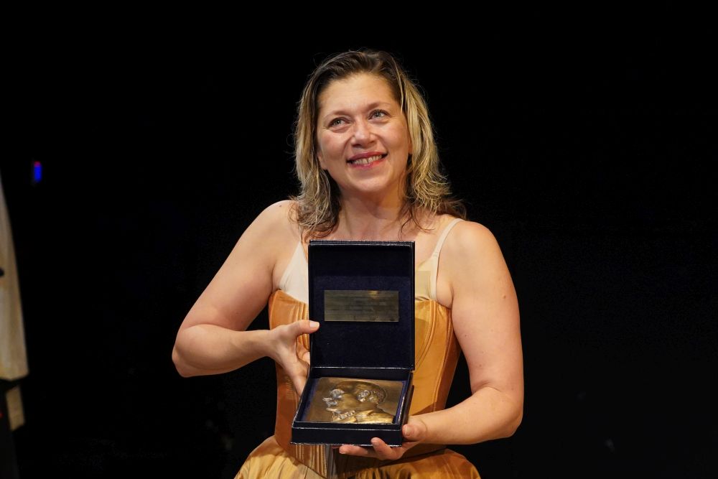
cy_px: 240
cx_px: 359
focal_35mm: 91
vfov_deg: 15.0
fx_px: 1815
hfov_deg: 22.4
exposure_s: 1/250
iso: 5000
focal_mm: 61
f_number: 4
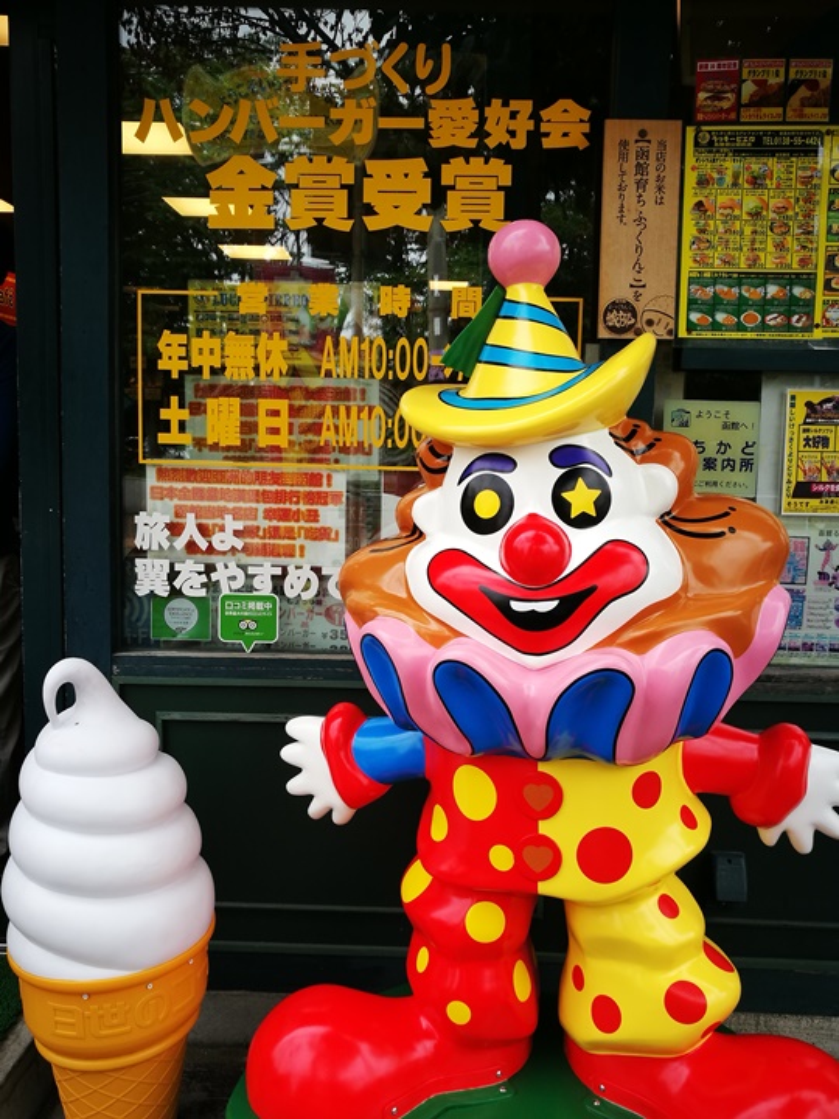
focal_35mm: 30
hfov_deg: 46.8
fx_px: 969
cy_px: 560
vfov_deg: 60.0
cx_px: 420
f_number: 2.2
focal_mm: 4.5
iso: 50
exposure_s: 1/230
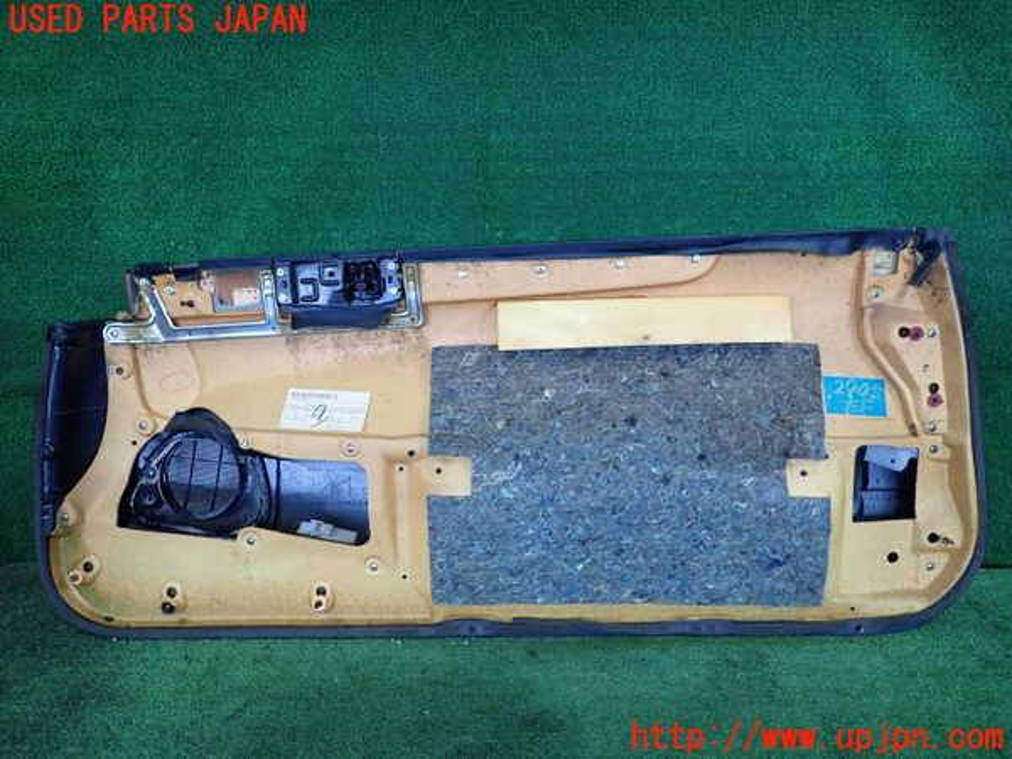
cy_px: 380
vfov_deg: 54.9
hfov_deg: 69.4
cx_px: 506
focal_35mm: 25
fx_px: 731
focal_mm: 4.5
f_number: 2
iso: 500
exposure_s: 1/125
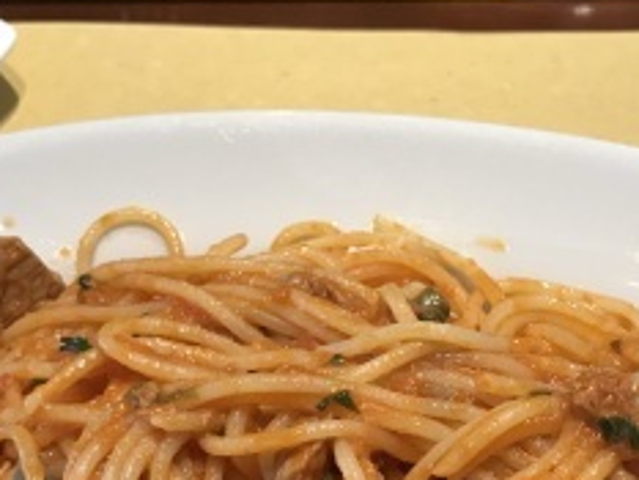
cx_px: 392
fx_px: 1330
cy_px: 414
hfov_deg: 26.9
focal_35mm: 72
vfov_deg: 20.1
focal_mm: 3.99
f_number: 1.8
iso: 32
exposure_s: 1/33
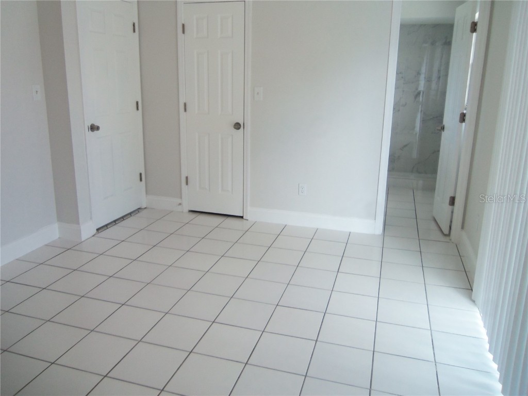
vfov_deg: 49.7
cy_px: 198
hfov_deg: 63.4
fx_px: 427
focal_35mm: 28
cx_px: 264
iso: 125
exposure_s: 1/40
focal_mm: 5.1
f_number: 3.9
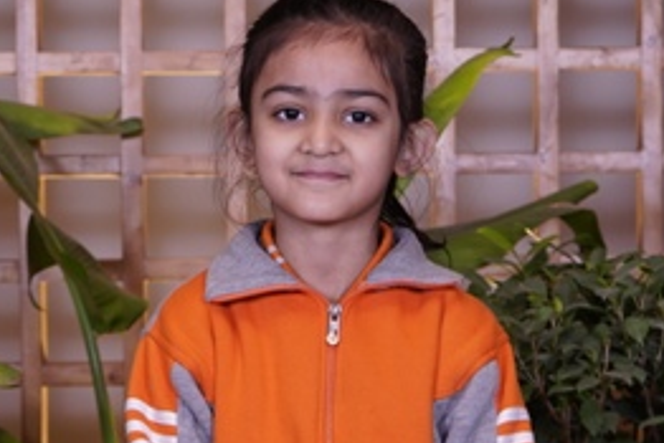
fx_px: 2270
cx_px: 312
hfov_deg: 16.6
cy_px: 242
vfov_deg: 11.2
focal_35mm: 123
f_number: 4.5
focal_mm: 48
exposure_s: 1/125
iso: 400
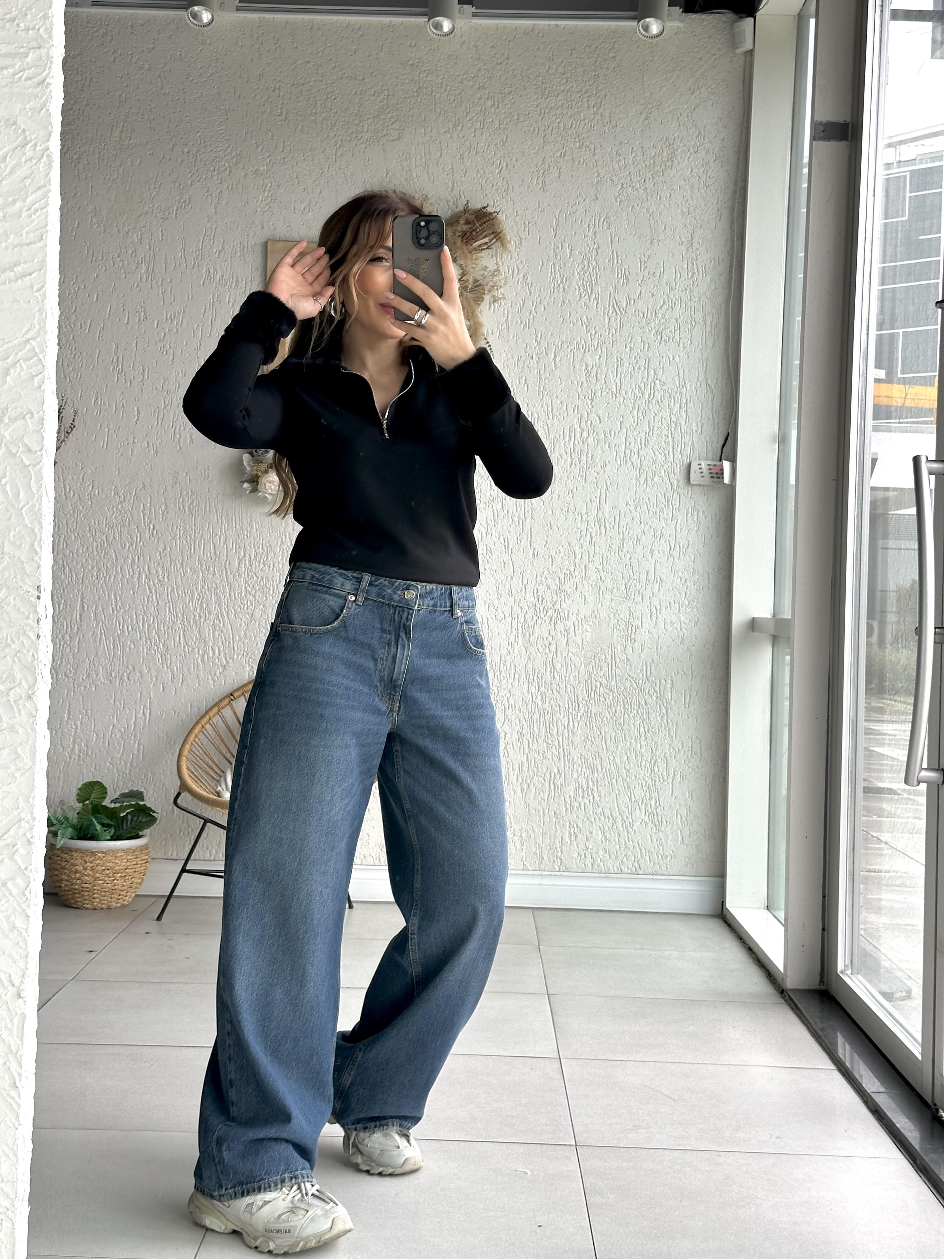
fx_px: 1745
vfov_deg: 39.7
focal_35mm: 48
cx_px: 472
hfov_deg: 30.3
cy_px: 630
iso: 50
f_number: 1.78
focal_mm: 6.86
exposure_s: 1/121
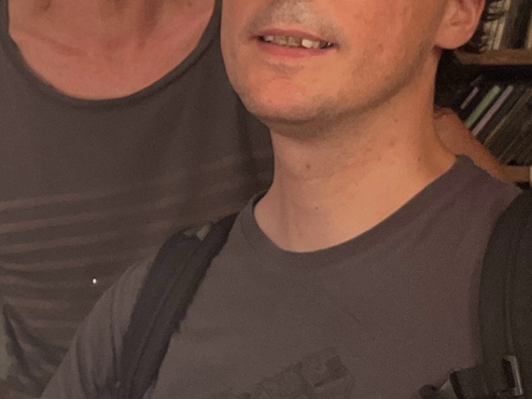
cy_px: 135
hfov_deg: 18.0
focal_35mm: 107
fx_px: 1644
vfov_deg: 13.8
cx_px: 25
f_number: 1.6
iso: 125
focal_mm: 5.1
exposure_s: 1/104
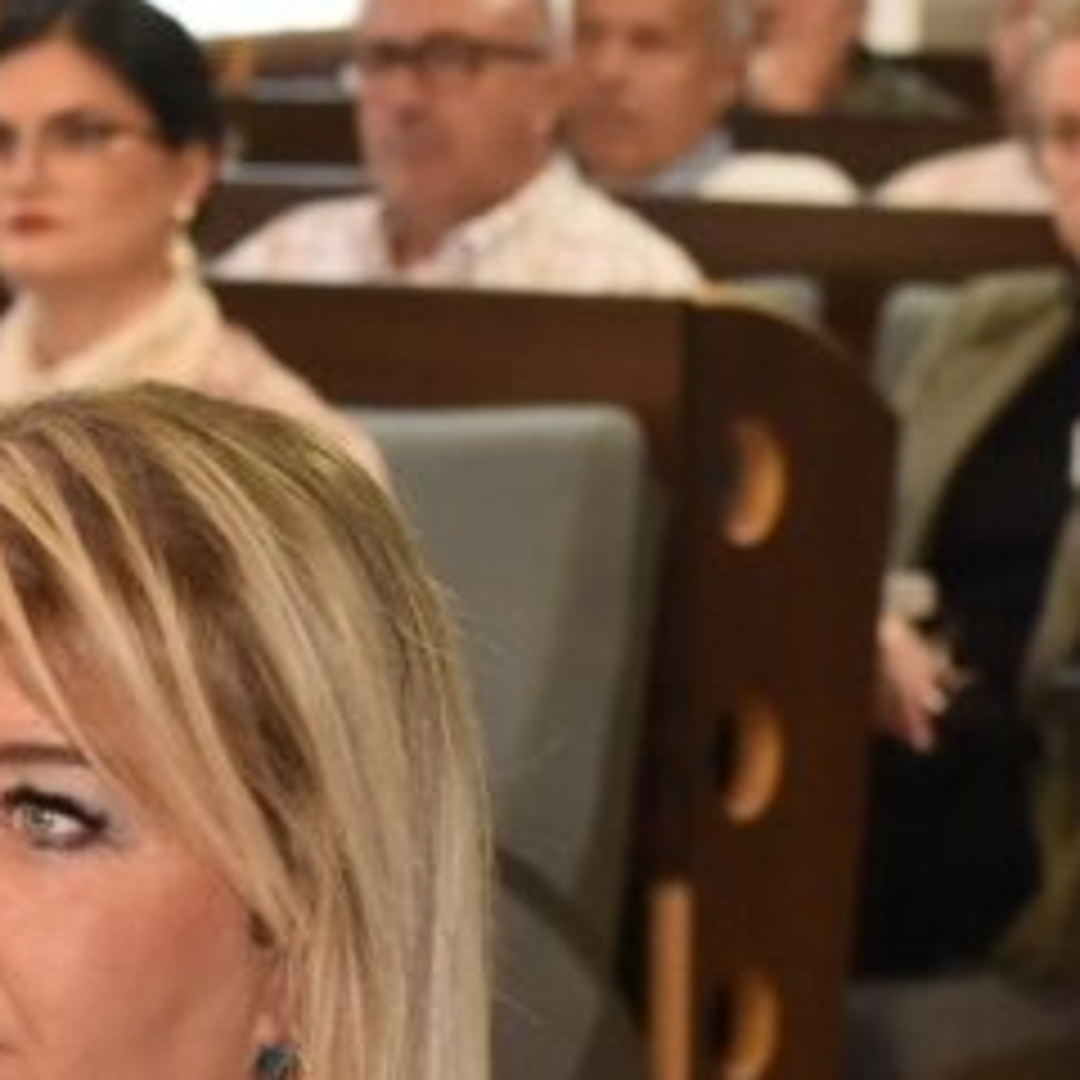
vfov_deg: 6.9
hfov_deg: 6.9
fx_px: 8966
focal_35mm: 254
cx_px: 531
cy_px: 1143
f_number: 5.6
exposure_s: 1/60
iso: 6400
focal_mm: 70
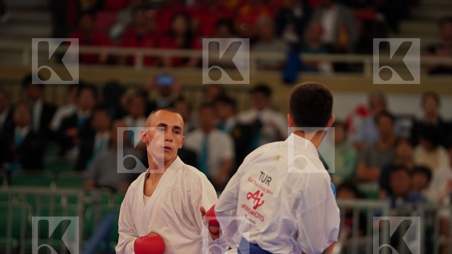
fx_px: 3775
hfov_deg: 6.9
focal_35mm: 315
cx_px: 226
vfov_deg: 3.9
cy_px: 150
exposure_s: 1/1000
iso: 1250
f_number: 2.8
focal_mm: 200
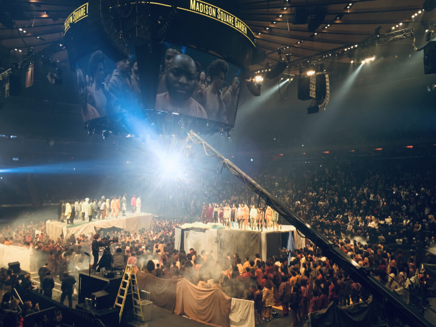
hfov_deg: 61.7
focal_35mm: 29
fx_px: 365
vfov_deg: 48.2
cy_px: 164
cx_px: 218
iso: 50
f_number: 2.2
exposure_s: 1/30
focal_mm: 4.15
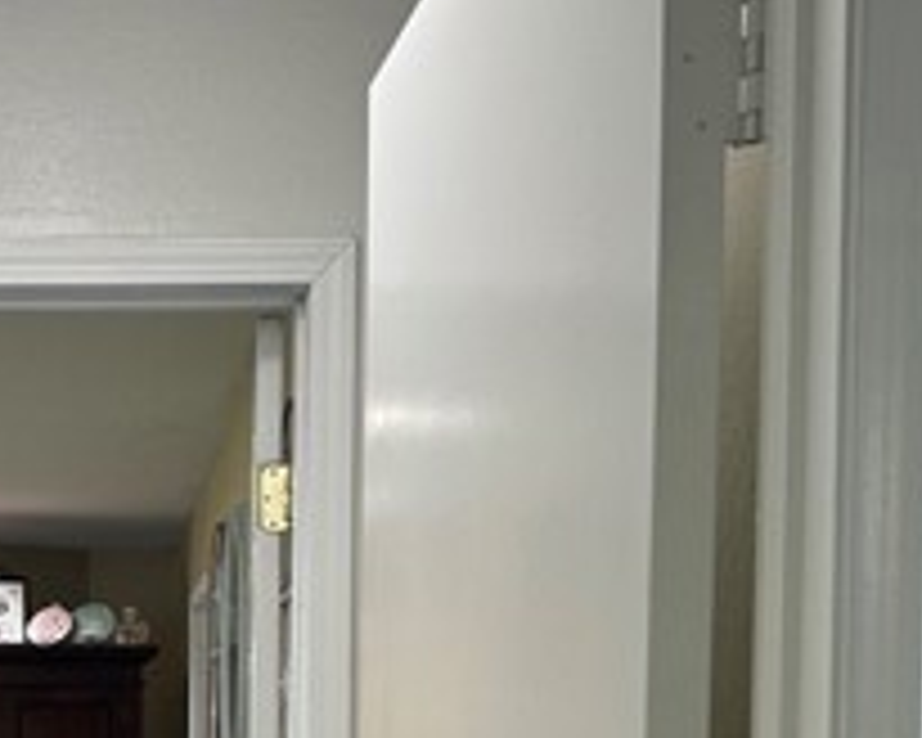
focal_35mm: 73
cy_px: 932
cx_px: 72
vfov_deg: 19.5
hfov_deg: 25.2
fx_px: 1992
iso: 200
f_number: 1.78
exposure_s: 1/60
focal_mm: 6.86
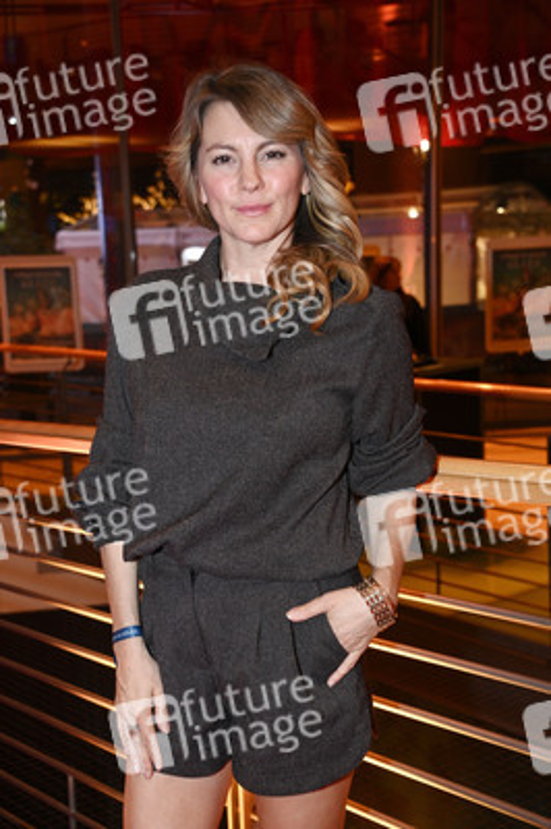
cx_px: 276
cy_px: 414
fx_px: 1265
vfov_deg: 36.3
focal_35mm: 55
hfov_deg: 24.6
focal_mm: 55
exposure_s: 1/100
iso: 3200
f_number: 5.6
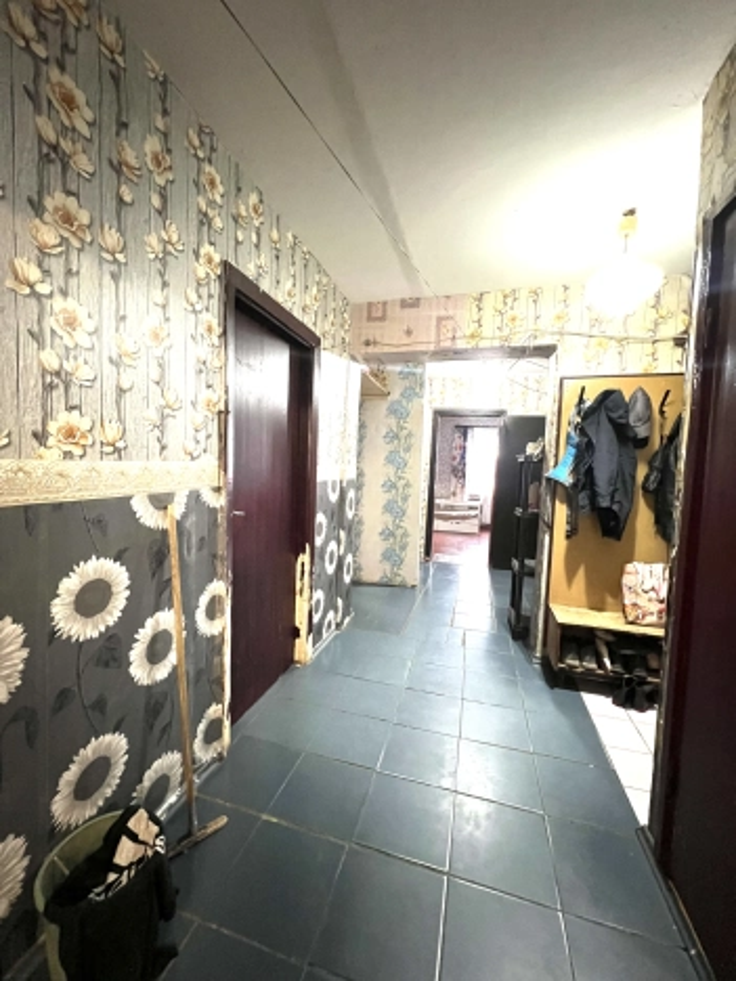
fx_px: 369
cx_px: 368
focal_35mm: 13
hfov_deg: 89.9
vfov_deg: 106.2
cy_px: 490
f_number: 1.8
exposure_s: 1/50
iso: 1000
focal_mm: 1.57
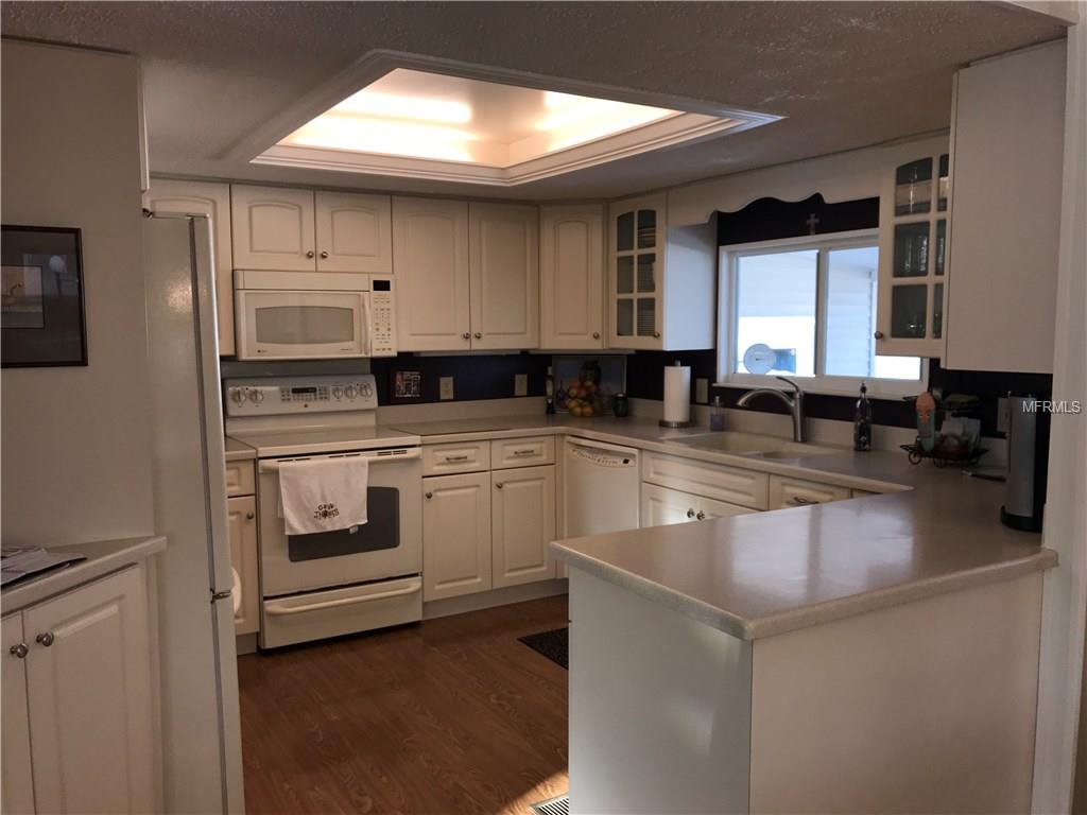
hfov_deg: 63.4
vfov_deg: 49.7
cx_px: 544
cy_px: 408
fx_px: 879
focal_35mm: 28
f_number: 1.8
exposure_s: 1/79
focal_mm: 3.99
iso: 20
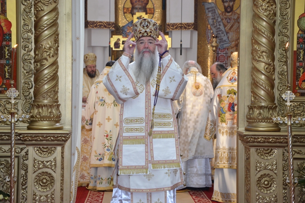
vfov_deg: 17.5
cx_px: 152
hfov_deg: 26.0
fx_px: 661
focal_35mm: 78
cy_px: 102
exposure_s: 1/60
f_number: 5
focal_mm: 52
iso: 900
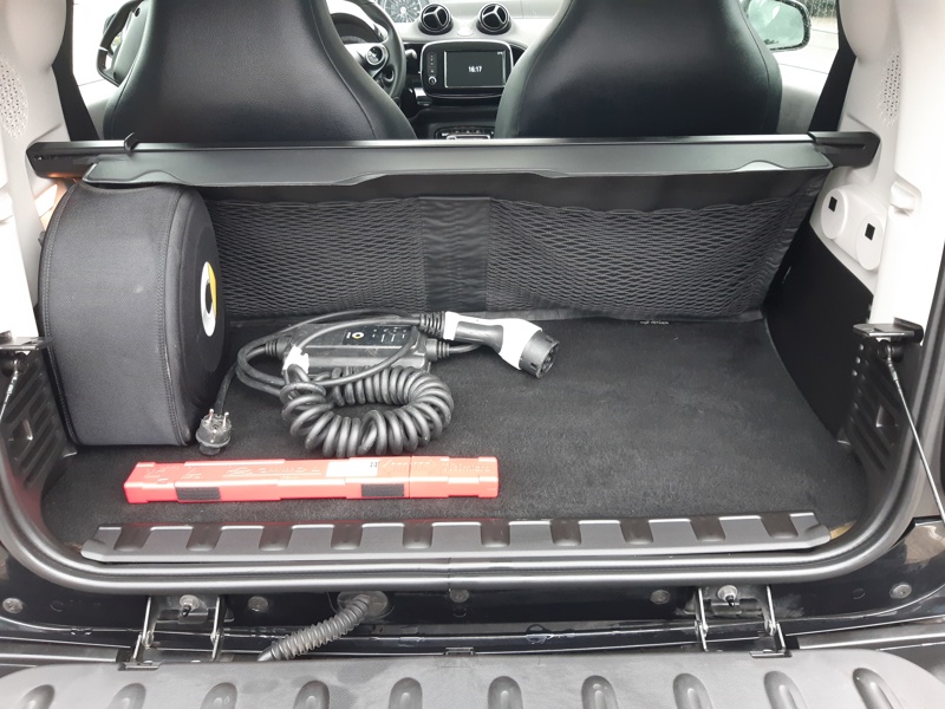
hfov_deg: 67.3
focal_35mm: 26
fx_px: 710
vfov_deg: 53.1
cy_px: 354
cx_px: 472
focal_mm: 3.92
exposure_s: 1/50
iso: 200
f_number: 1.7
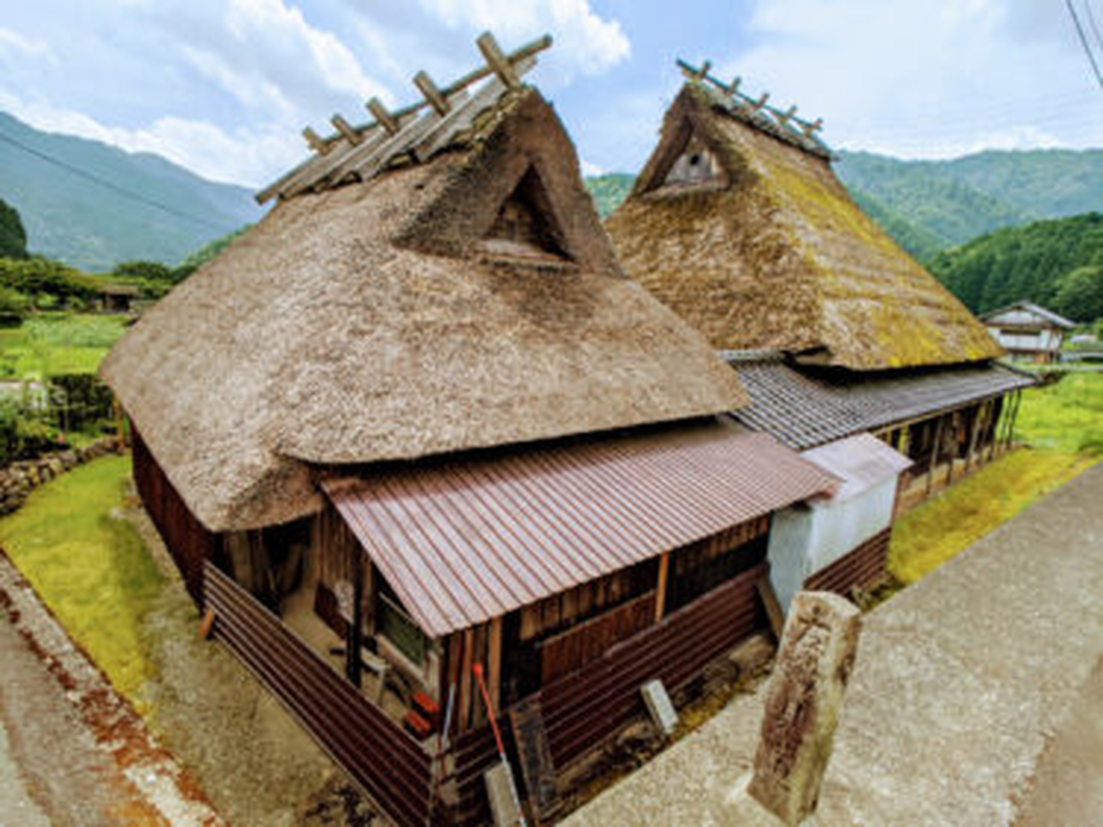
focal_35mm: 27
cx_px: 552
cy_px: 414
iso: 57
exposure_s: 1/2933
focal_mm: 4.44
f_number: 1.8
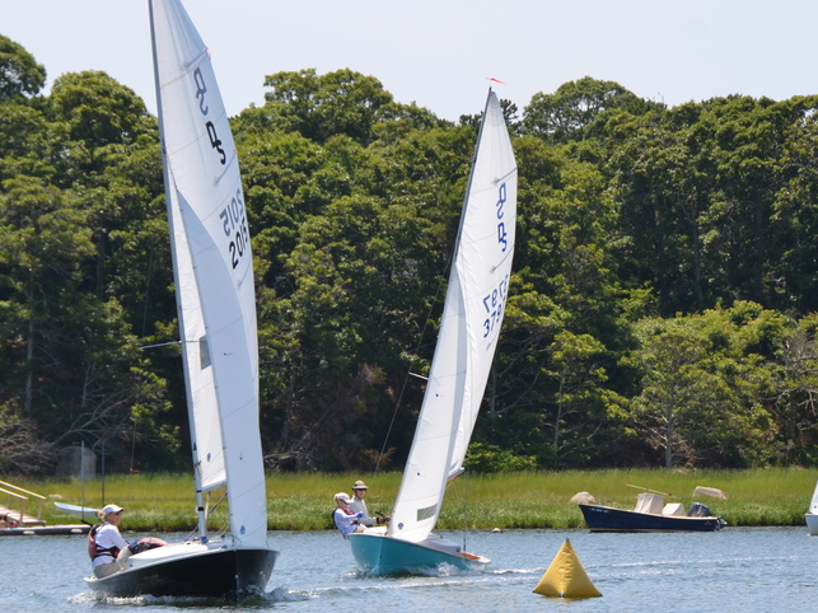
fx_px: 5688
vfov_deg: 6.2
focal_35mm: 241
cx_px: 420
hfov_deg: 8.2
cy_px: 312
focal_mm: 105
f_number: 8
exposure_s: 1/250
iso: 100
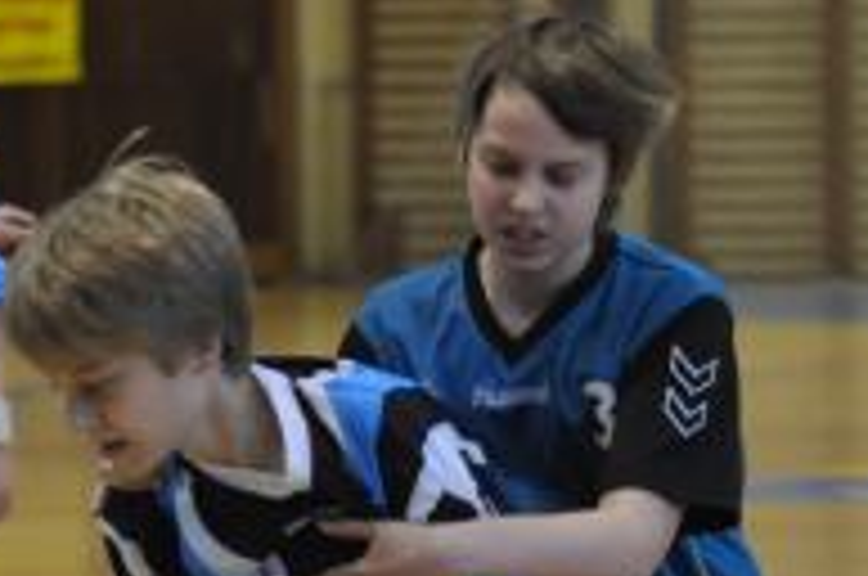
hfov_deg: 6.9
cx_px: 378
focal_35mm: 299
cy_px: 767
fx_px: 7197
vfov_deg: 4.6
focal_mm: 70
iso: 1600
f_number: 2.8
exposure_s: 1/320
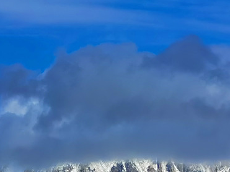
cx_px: 138
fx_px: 3965
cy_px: 123
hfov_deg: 3.3
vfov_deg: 2.5
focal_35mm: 597
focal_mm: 14.46
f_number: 3.4
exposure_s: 1/2208
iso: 50
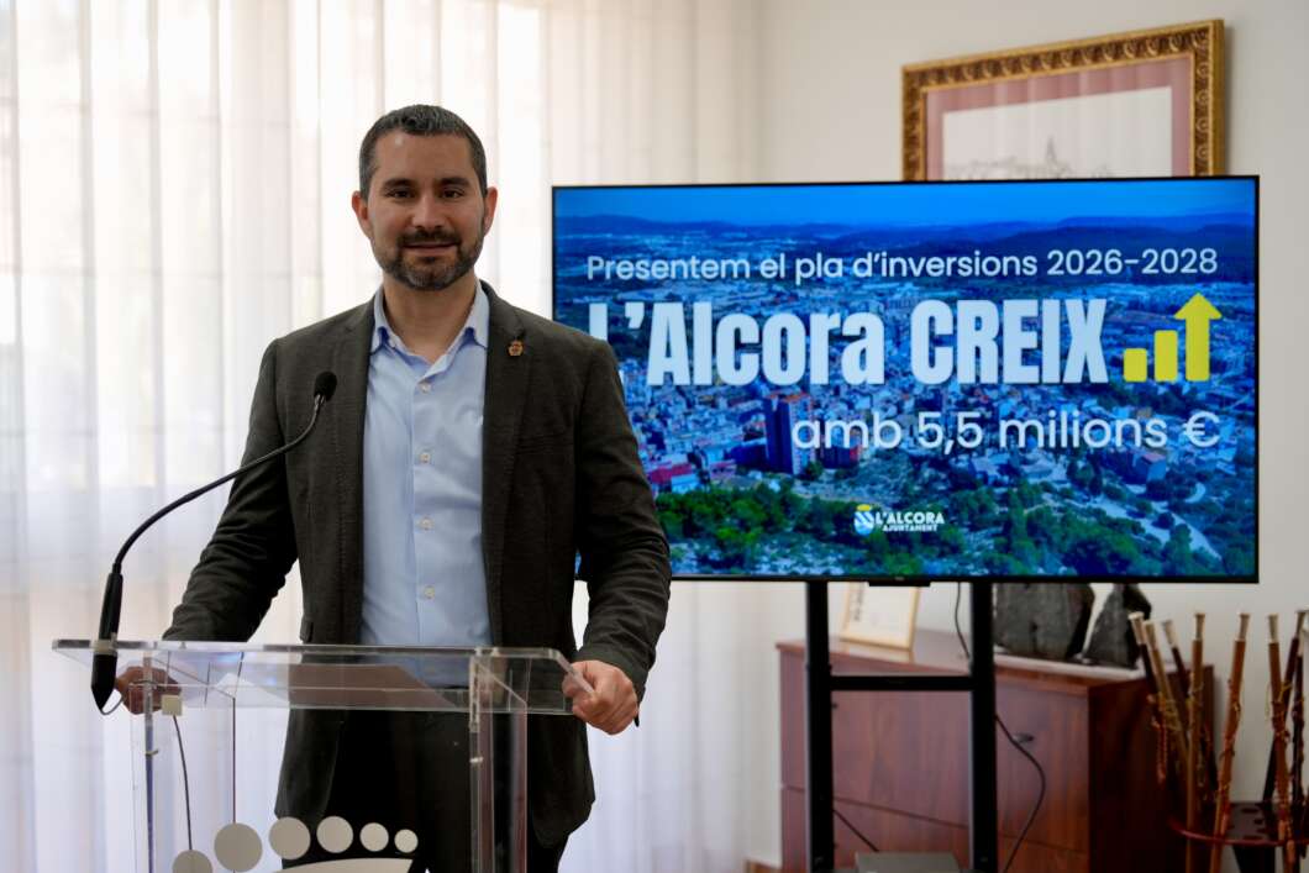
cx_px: 654
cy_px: 436
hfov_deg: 38.2
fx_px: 1891
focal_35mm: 52
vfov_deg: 26.0
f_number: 2.8
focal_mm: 52
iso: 400
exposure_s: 1/250
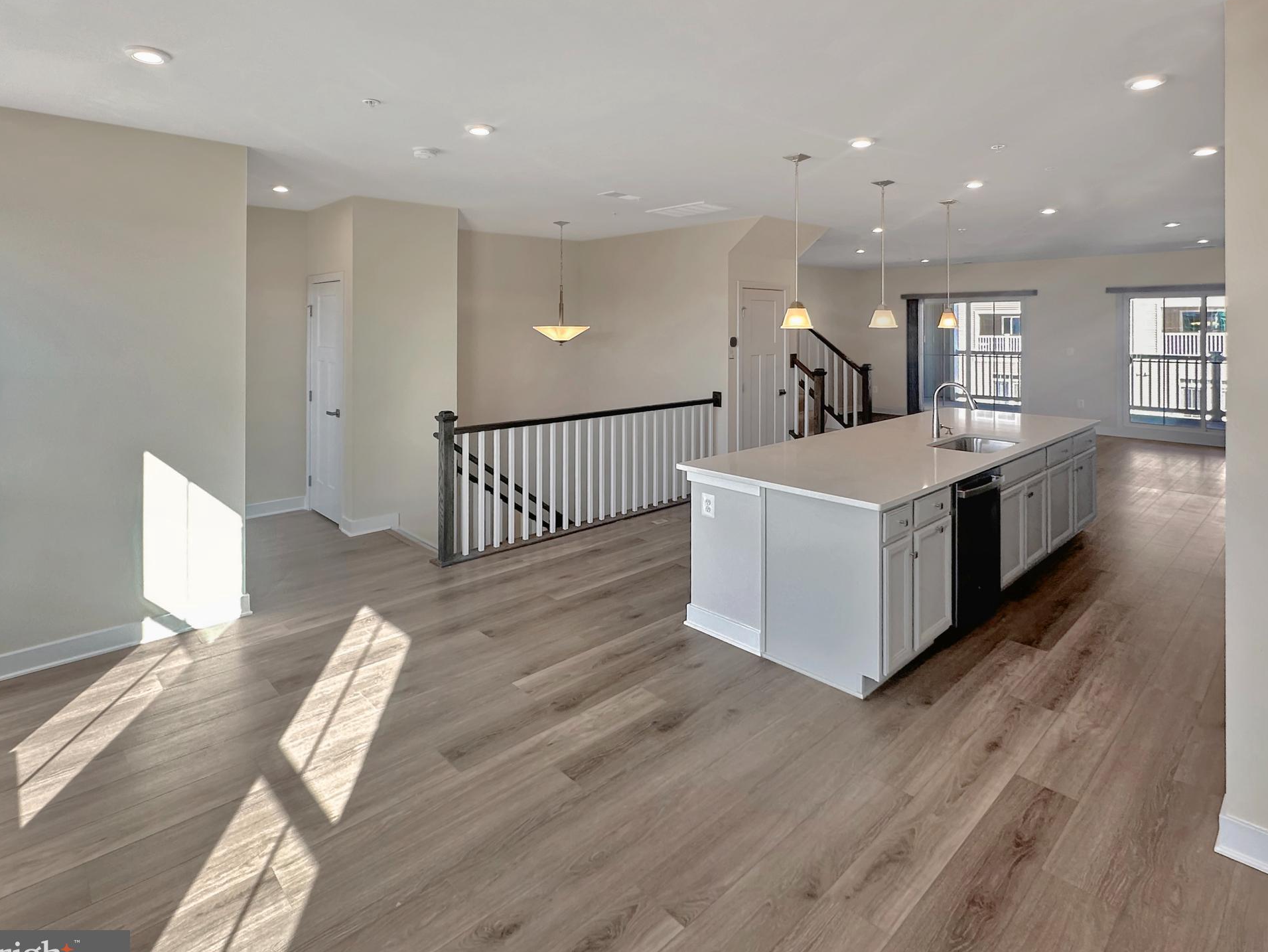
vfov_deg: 81.8
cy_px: 475
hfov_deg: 98.2
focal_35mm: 15
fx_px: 550
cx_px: 644
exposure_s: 1/120
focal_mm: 2.22
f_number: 2.2
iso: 50
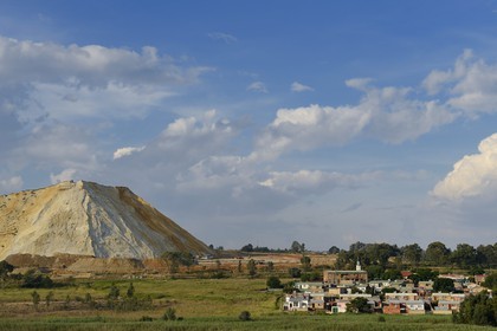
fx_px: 773
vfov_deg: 24.2
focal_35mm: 56
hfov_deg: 35.6
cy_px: 166
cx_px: 248
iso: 200
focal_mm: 56
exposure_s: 1/640
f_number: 8
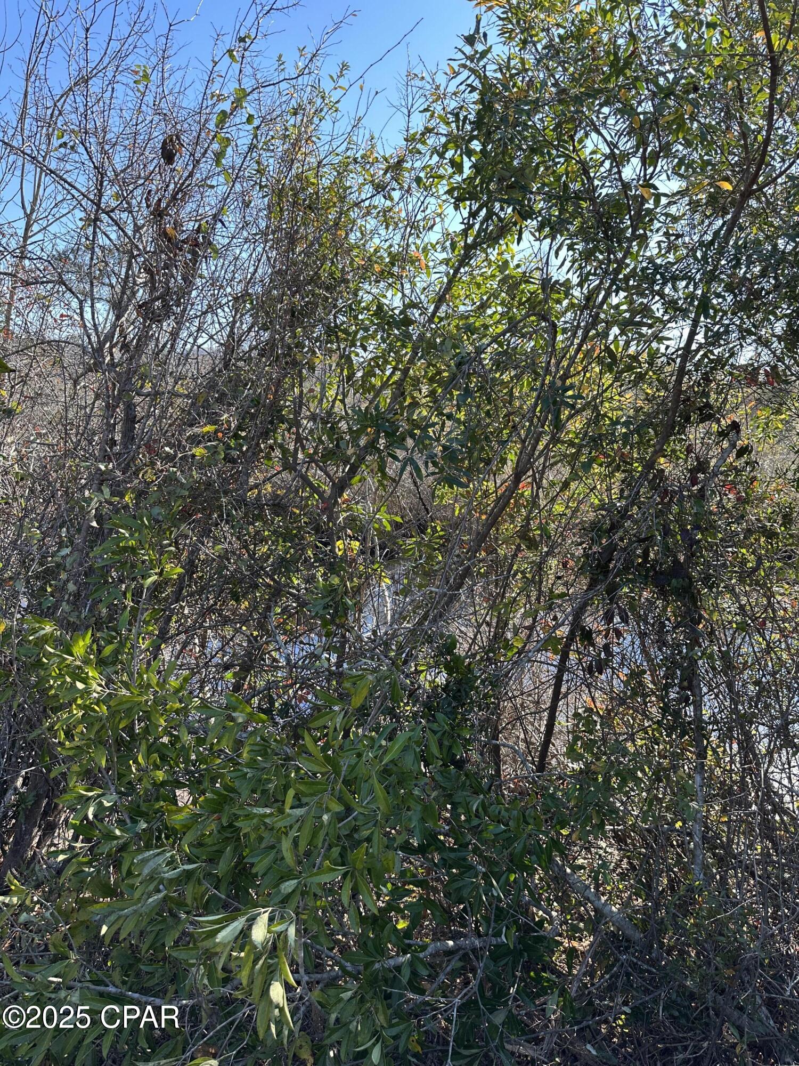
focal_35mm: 24
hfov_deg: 56.8
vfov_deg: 71.6
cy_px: 533
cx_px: 400
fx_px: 739
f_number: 1.78
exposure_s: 1/680
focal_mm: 6.86
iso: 80
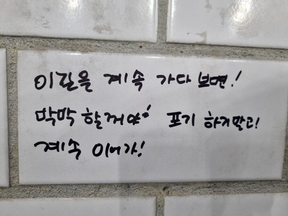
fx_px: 216
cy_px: 108
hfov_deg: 67.3
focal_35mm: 26
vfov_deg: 53.1
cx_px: 144
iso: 100
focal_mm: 5.4
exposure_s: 1/120
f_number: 1.8
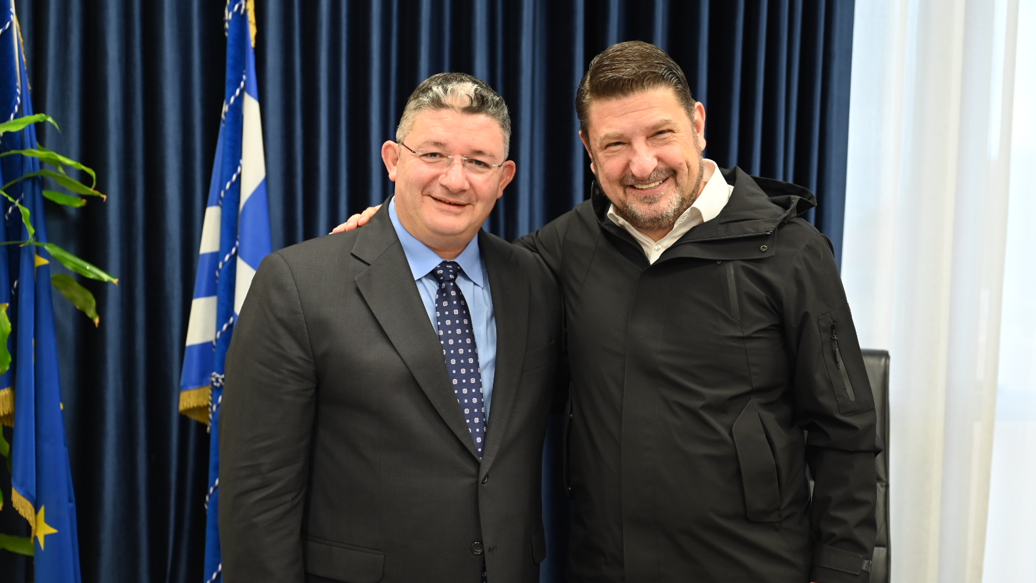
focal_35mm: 44
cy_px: 311
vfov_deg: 27.1
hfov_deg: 46.4
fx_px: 1209
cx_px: 525
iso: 1000
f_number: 2.8
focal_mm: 41
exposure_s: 1/125
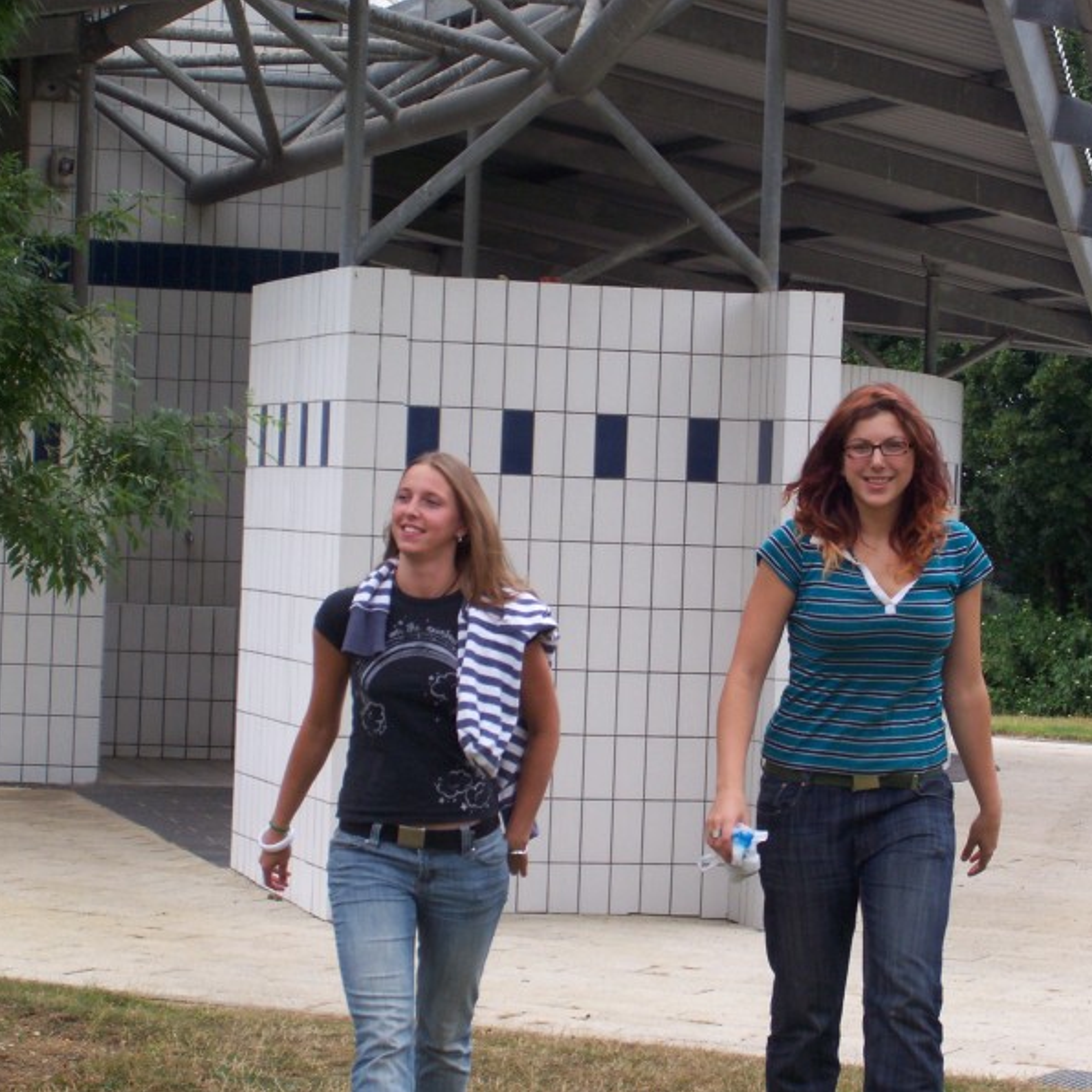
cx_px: 722
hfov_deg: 14.4
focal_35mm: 121
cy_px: 548
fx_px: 4319
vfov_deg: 14.4
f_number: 4.6
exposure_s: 1/152
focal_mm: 16.8
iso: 80
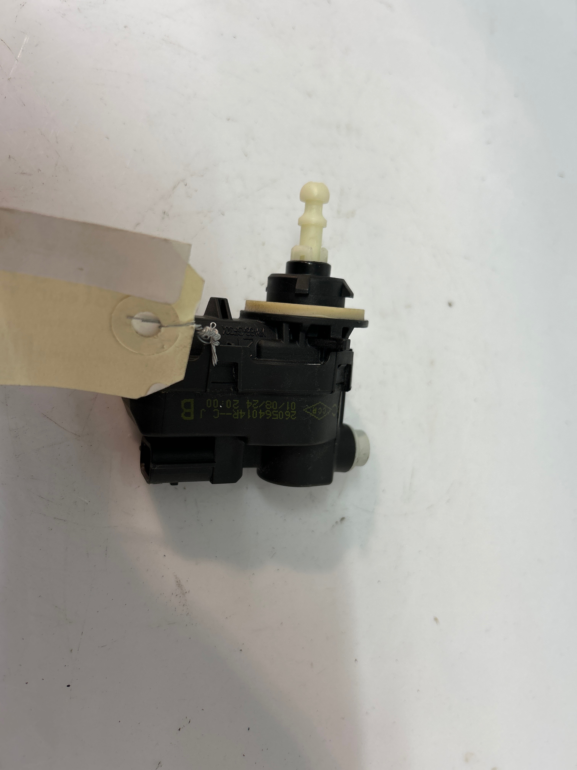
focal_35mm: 26
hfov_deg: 53.1
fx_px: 578
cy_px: 385
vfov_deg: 67.3
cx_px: 288
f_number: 1.5
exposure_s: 1/100
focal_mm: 5.7
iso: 64
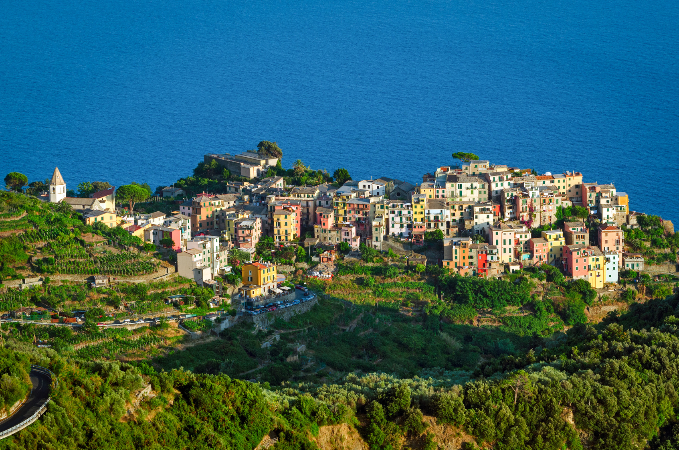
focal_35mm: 165
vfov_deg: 8.3
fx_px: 3106
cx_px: 340
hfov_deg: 12.5
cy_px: 225
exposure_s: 1/500
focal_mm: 110
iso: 200
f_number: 8
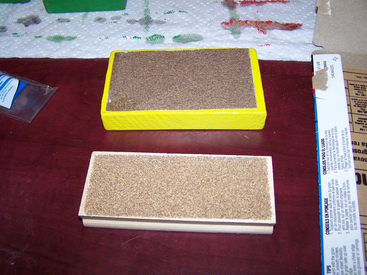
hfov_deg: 49.0
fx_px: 403
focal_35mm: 38
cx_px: 184
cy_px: 138
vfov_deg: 37.7
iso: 80
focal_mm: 6.3
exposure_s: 1/60
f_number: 2.8
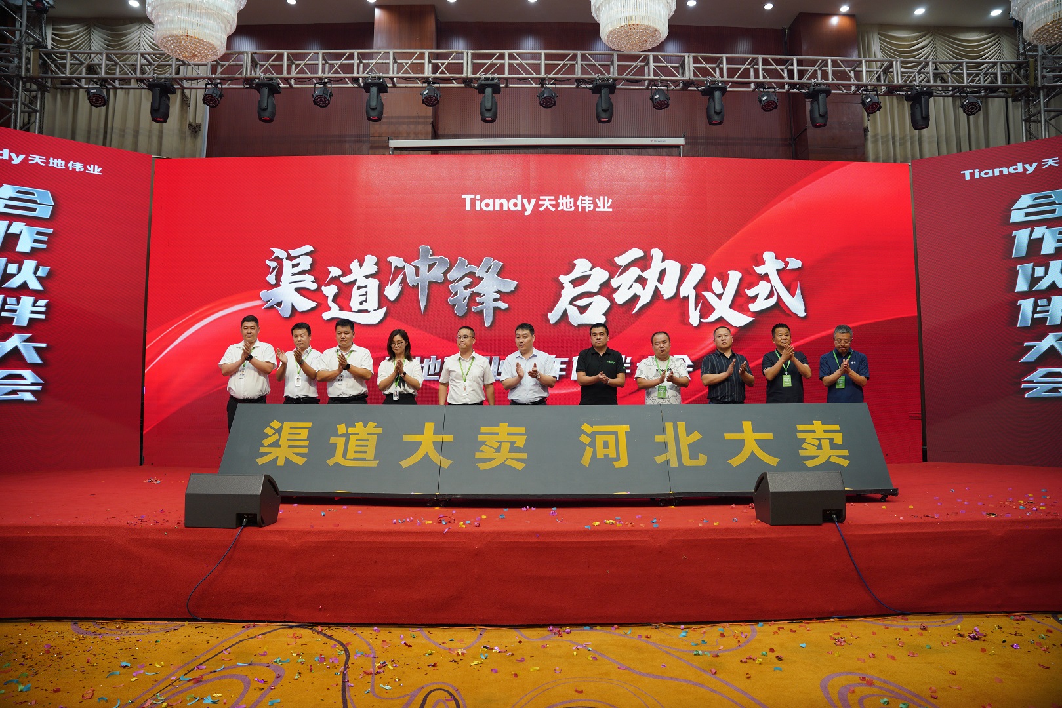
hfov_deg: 73.7
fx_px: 708
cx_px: 531
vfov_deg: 53.2
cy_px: 354
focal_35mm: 24
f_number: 4
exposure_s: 1/100
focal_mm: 24
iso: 400
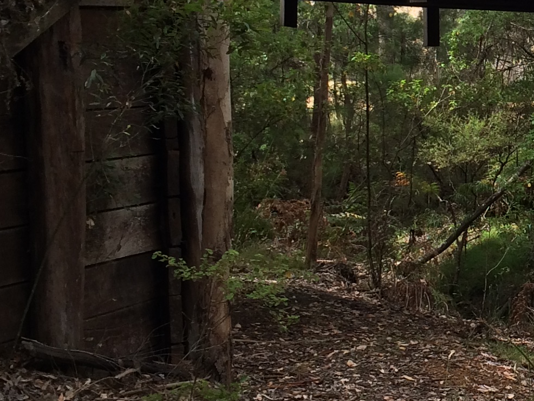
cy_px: 108
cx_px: 711
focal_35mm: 96
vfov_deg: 15.3
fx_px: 1481
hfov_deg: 18.8
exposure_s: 1/488
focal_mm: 4.15
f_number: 2.2
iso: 32
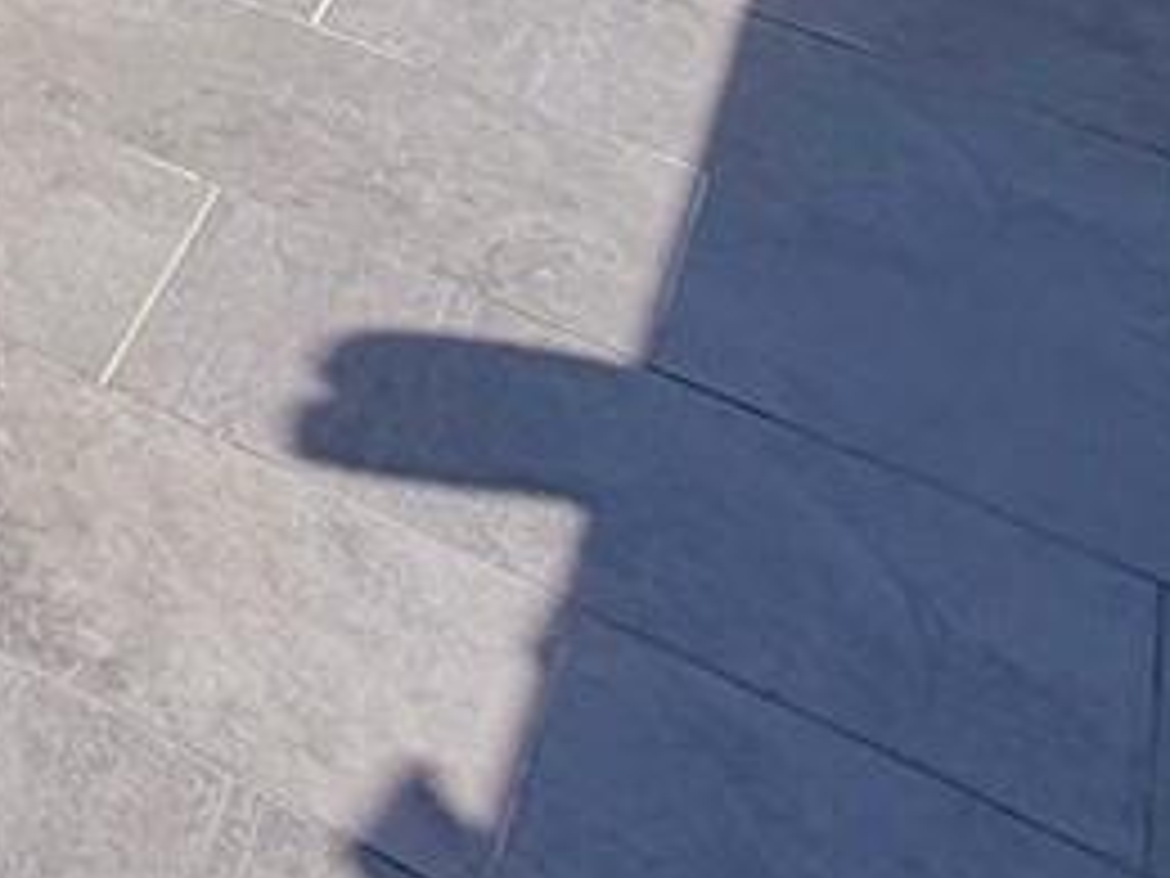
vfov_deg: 11.8
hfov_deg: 17.2
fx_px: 2907
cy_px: -1562
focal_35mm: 86
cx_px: -1112
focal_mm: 2.22
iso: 25
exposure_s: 1/770
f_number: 2.2
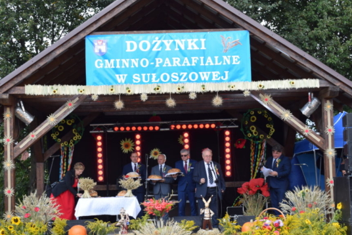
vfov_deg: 20.0
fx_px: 665
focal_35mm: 68
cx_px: 150
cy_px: 128
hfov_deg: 29.6
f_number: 8
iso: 400
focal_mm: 38
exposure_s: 1/250
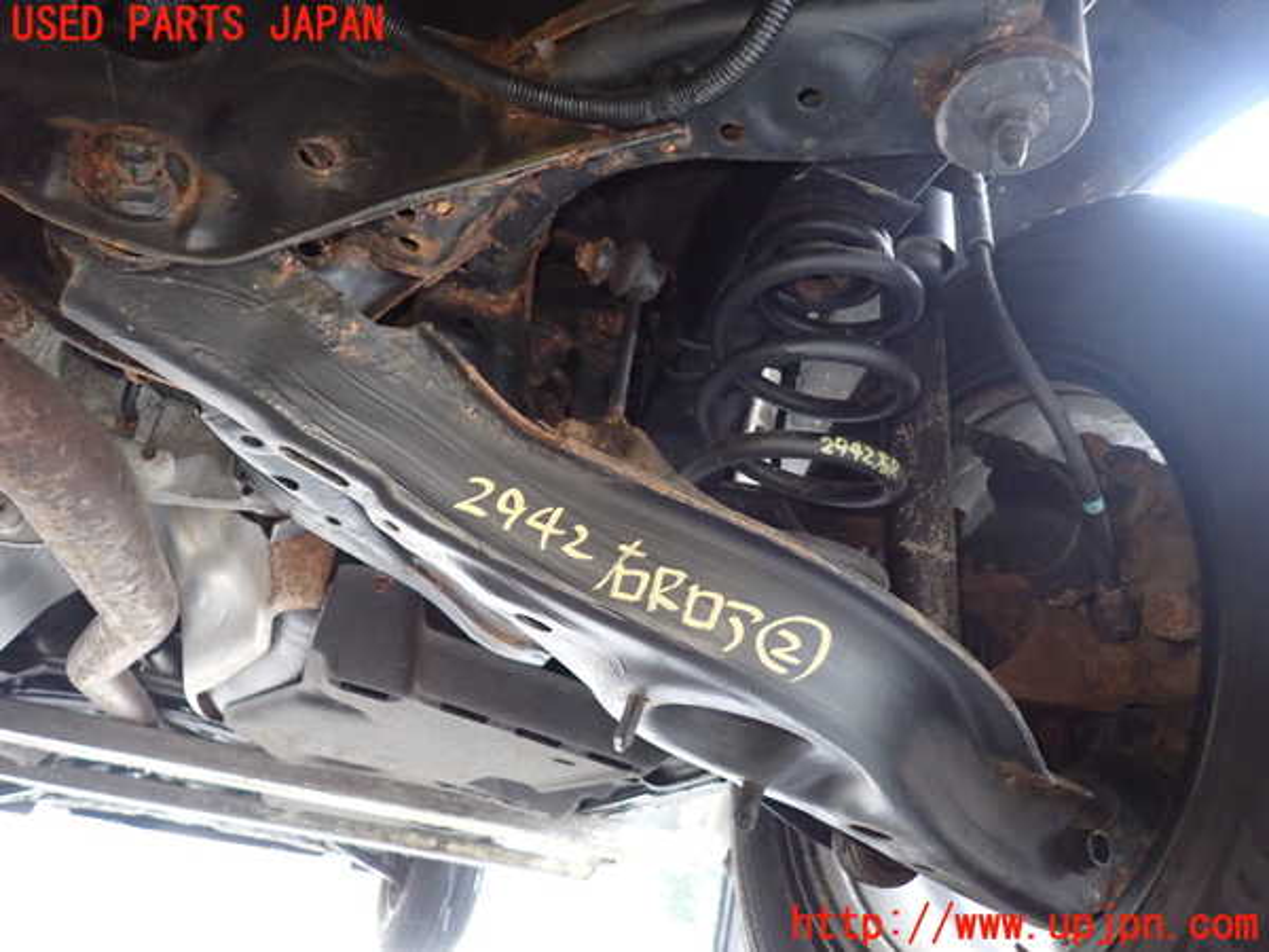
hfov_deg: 69.4
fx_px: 916
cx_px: 634
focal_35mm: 25
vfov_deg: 54.9
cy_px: 476
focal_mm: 4.5
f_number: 2
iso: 800
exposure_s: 1/30
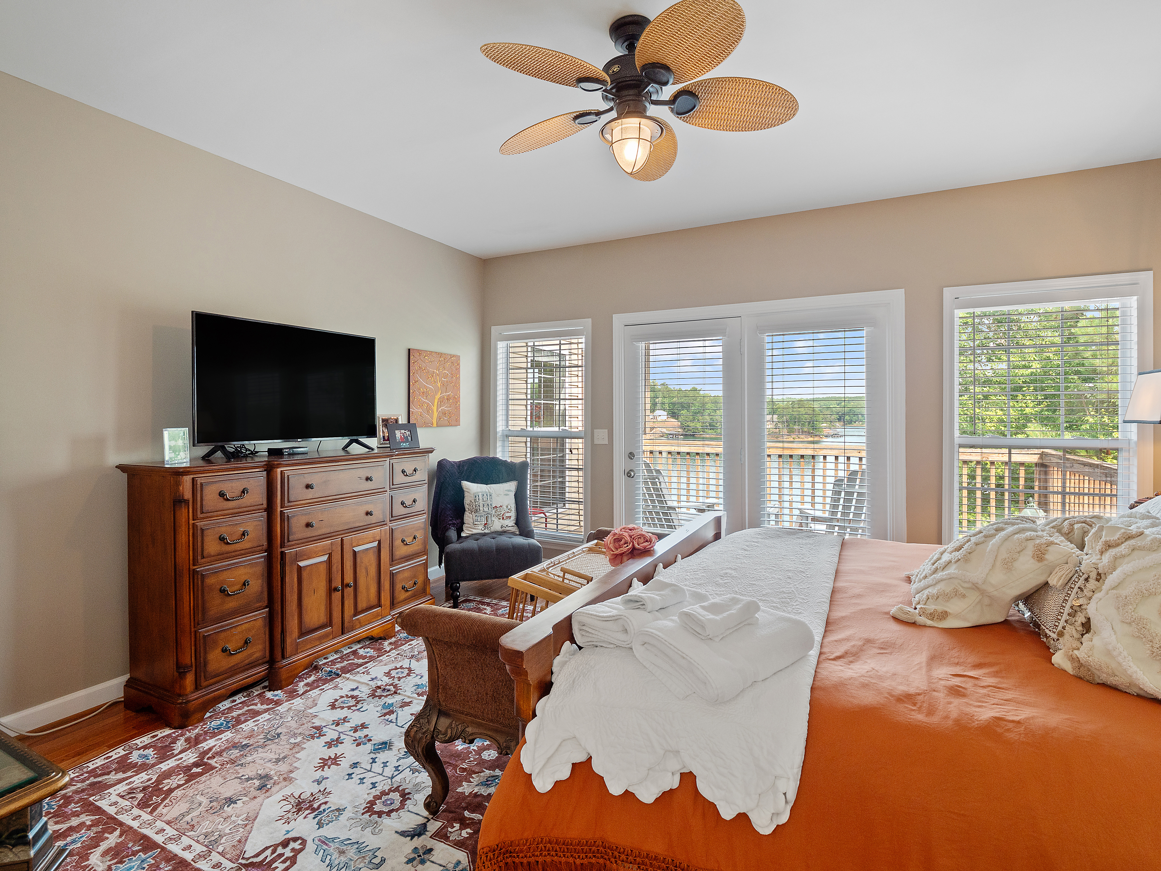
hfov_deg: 94.5
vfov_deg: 78.1
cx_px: 580
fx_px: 537
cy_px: 436
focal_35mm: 16
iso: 200
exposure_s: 1/15
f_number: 5.6
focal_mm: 8
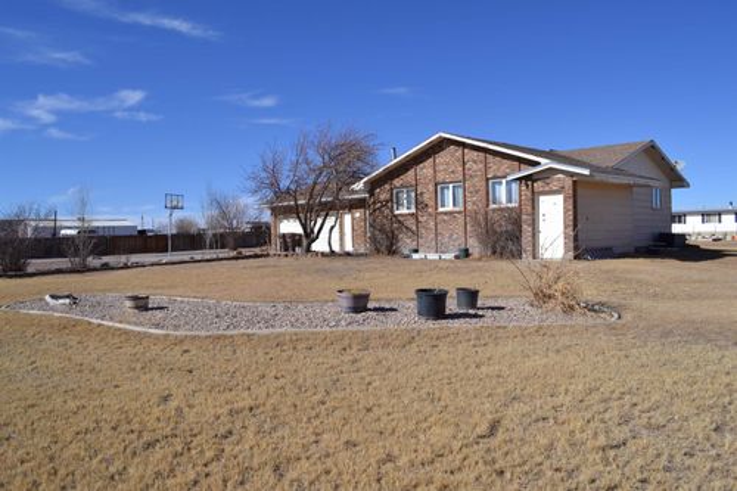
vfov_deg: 47.9
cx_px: 368
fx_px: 553
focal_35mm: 27
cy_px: 246
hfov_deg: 67.4
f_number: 9
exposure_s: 1/320
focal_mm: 18
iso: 100
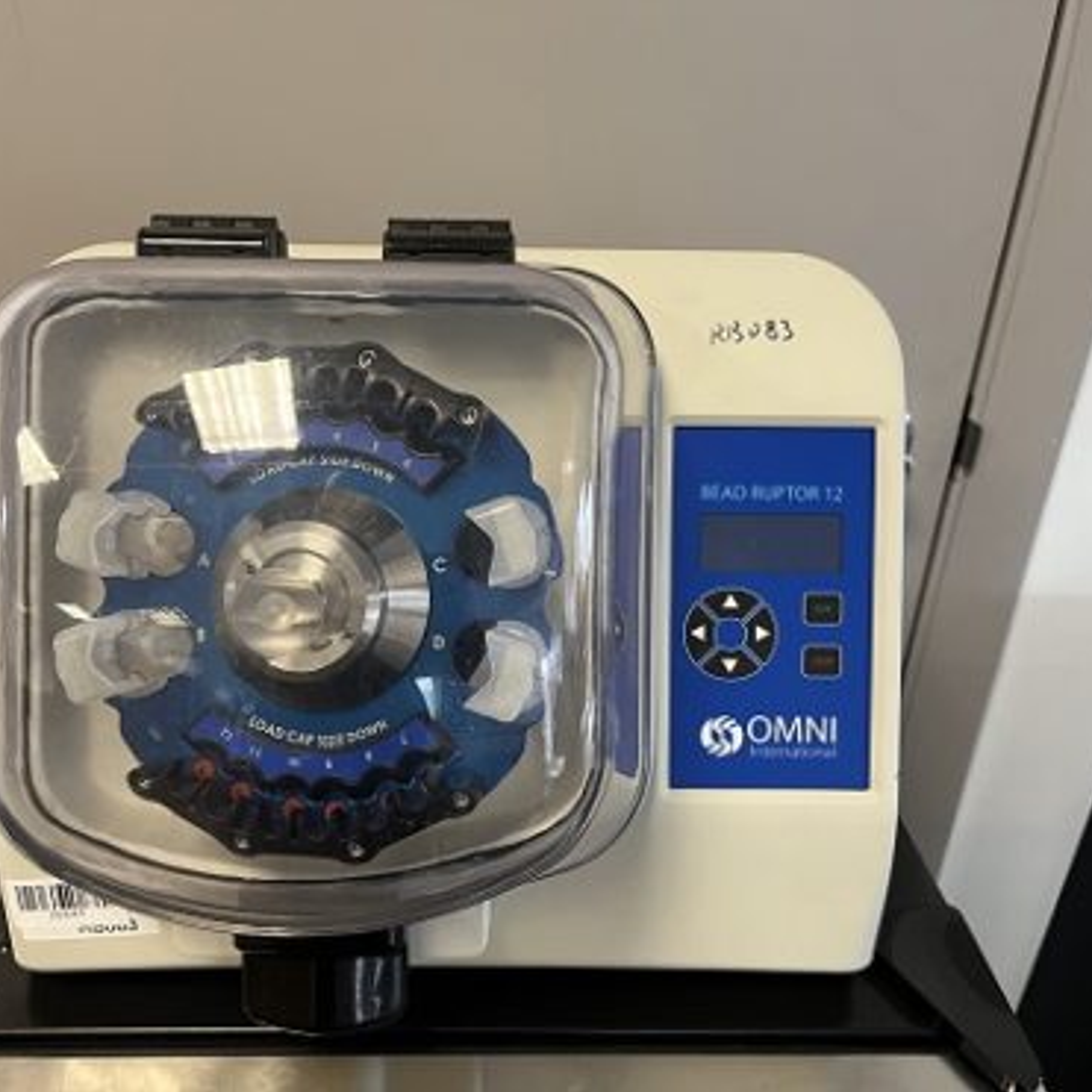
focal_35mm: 31
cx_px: 480
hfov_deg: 52.4
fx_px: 1106
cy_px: 543
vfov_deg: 52.5
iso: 250
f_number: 1.6
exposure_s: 1/60
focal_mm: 5.1
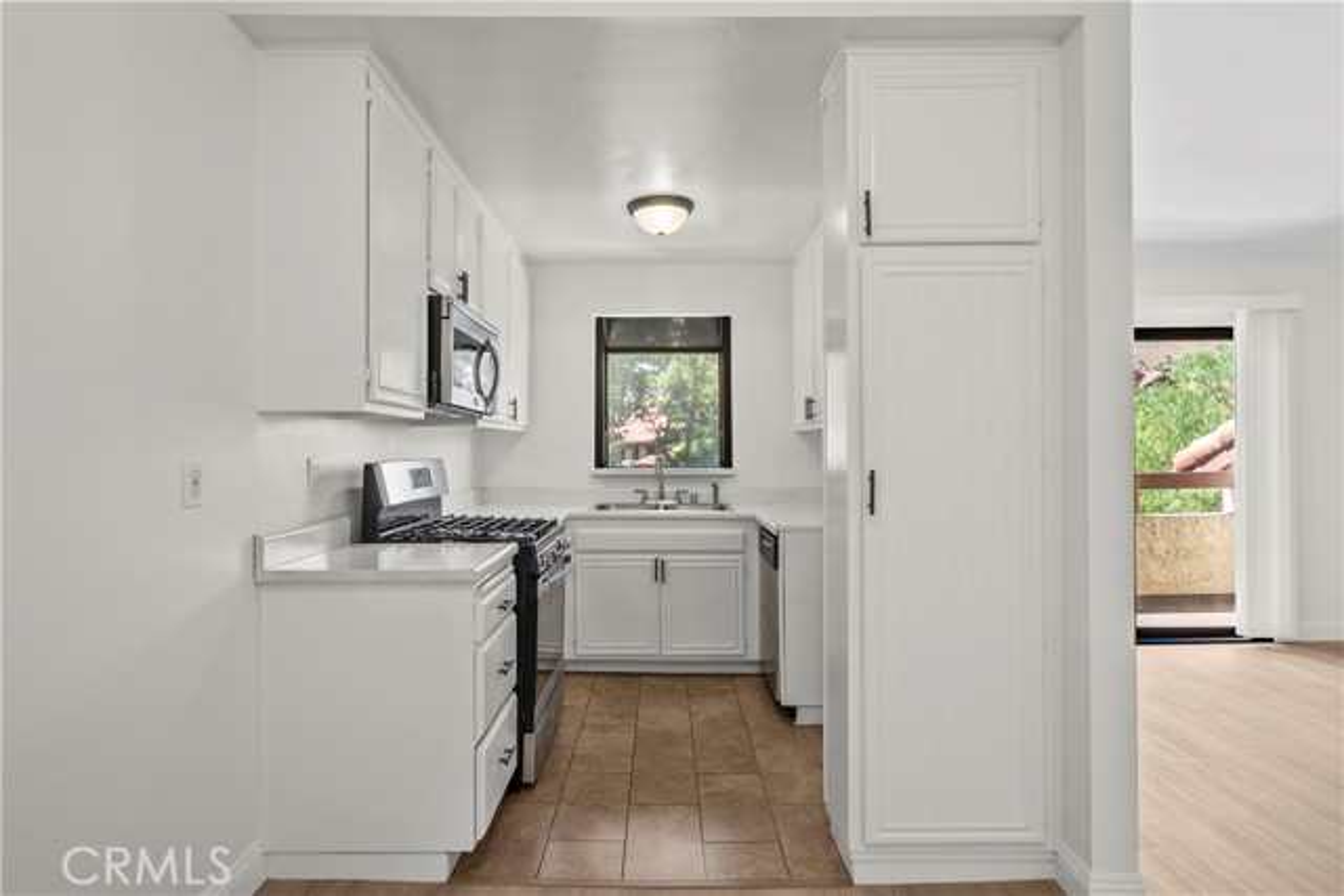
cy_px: 448
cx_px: 672
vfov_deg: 64.6
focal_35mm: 19
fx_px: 709
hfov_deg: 86.9
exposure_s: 1
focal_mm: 19
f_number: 10
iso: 250
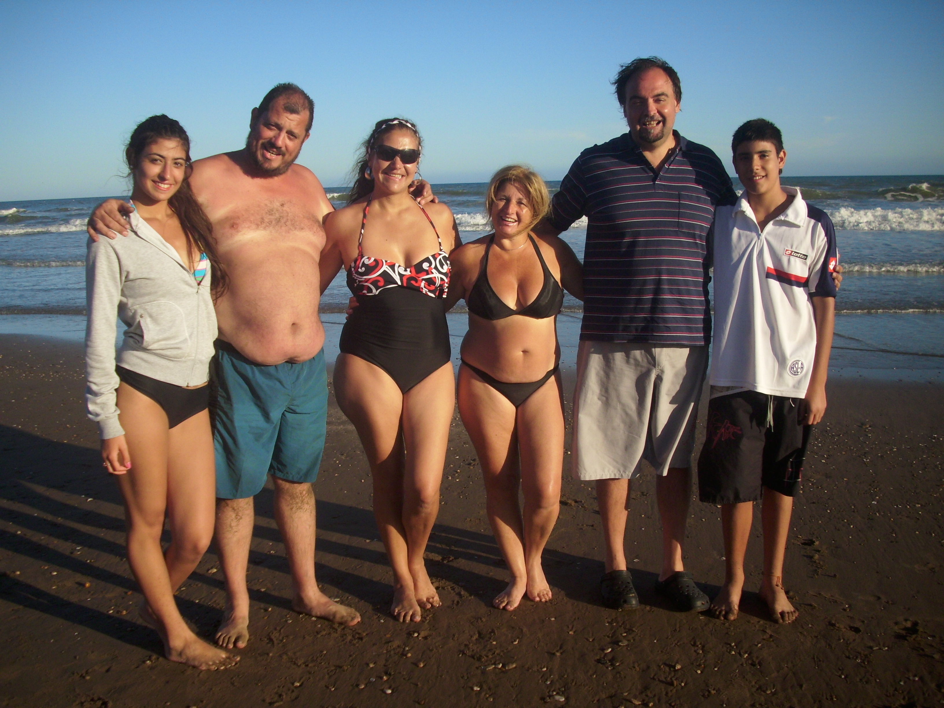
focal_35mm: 31
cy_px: 354
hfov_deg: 58.4
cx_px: 472
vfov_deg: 45.4
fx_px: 845
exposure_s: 1/353
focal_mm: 6.2
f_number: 5.6
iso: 50
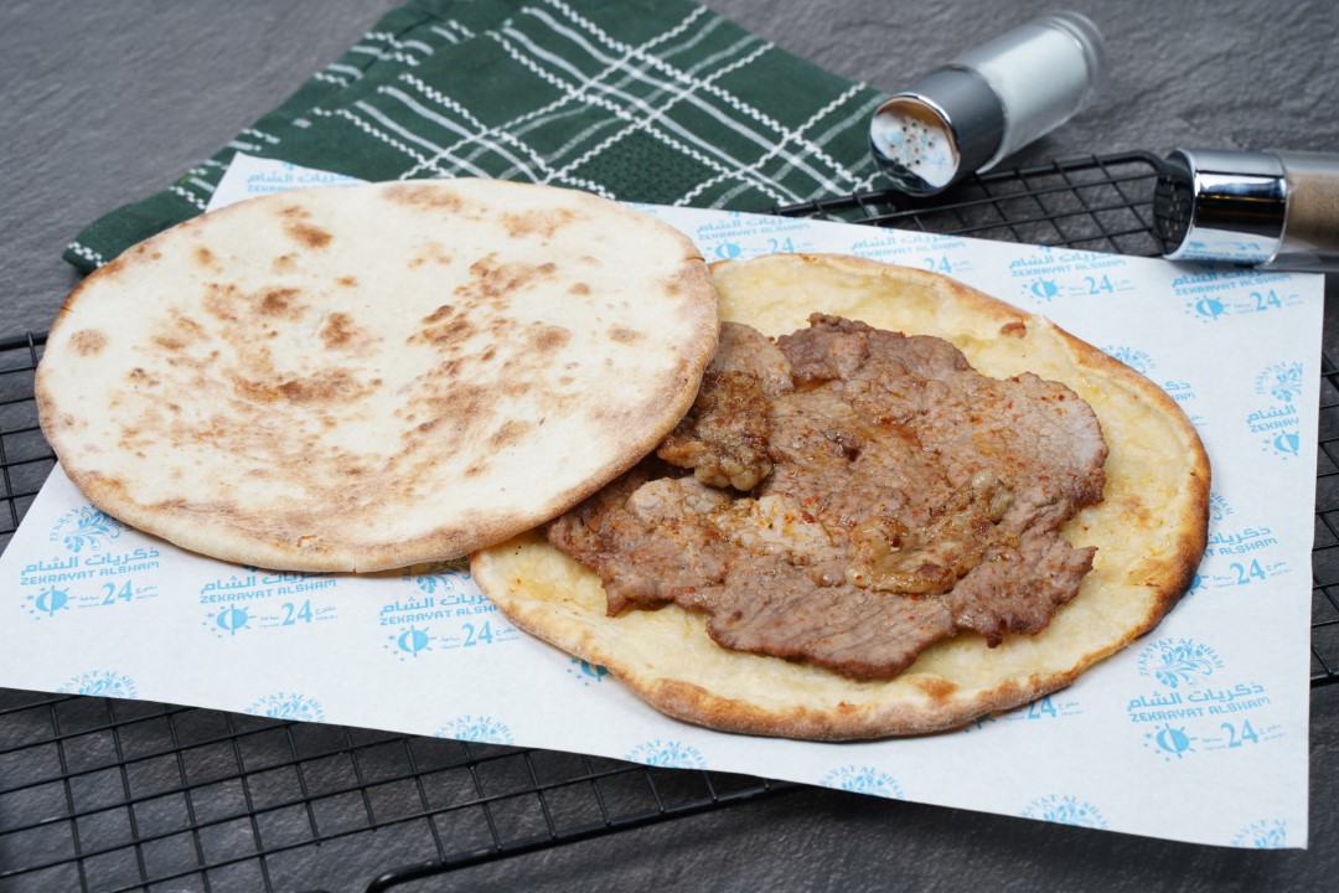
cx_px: 670
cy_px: 446
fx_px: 2789
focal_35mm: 75
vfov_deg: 18.2
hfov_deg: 27.0
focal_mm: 75
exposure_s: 1/100
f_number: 11
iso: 160
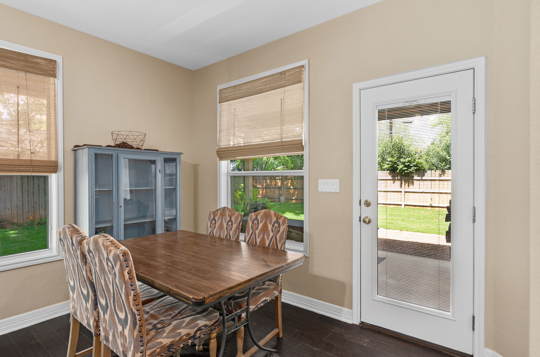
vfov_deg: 64.2
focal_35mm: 19
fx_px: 284
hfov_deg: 87.1
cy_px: 178
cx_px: 270
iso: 320
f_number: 7.1
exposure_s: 1/2
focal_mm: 19
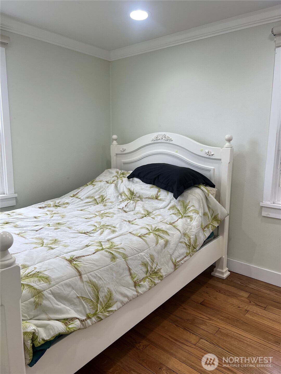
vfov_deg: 67.3
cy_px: 187
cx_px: 140
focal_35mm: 26
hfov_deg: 53.1
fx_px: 281
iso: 64
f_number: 1.5
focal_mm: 5.7
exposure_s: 1/120
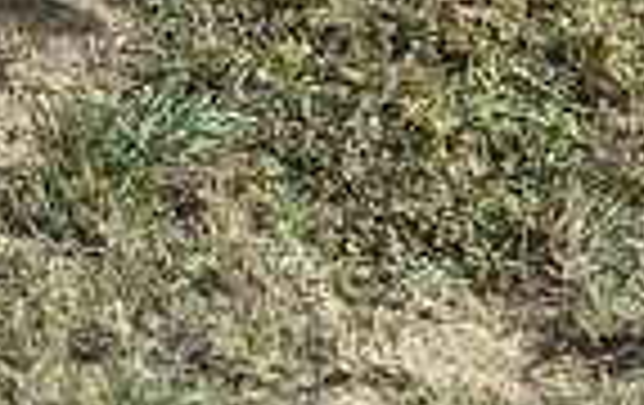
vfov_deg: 9.0
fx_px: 2497
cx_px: 572
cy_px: -230
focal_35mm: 142
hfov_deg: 14.6
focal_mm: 6.86
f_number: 1.78
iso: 100
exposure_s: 1/4016
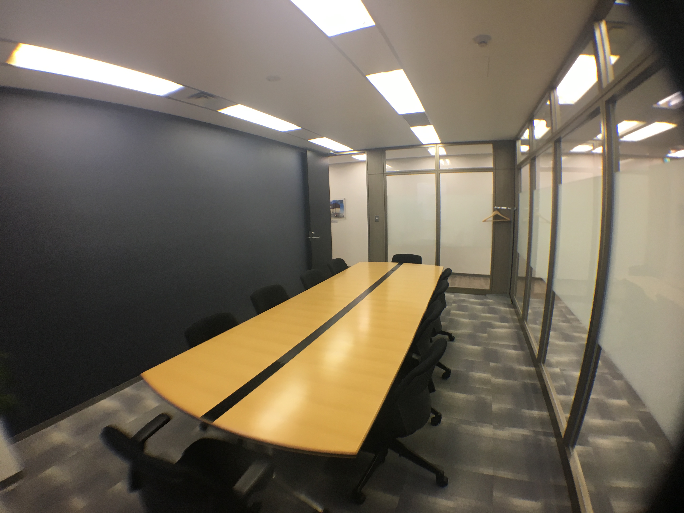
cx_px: 342
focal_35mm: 29
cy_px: 256
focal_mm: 4.15
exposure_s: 1/30
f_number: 2.2
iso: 25
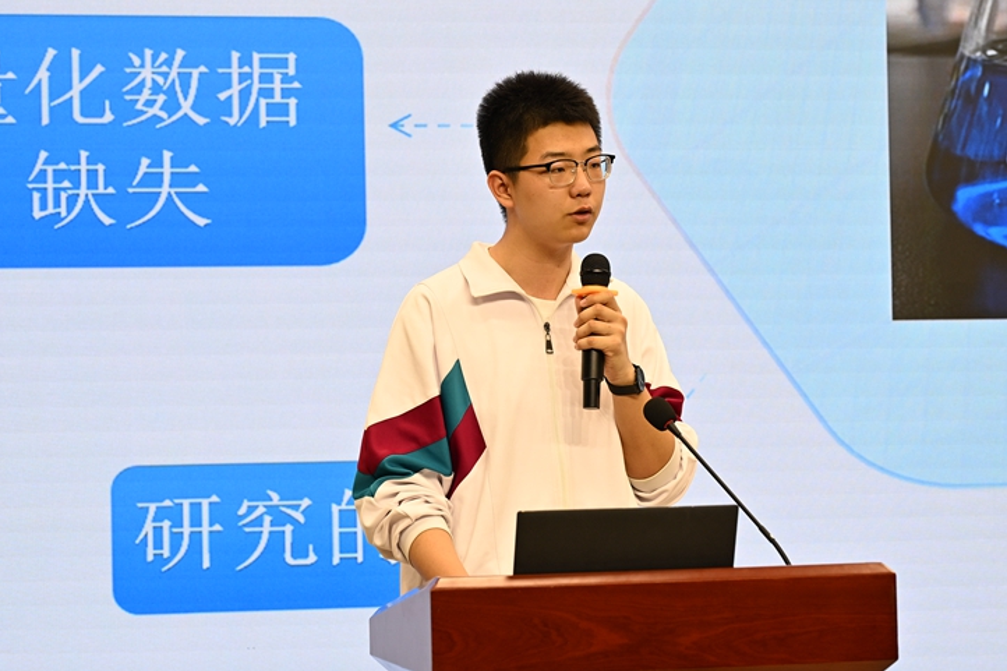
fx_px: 2936
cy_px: 384
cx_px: 513
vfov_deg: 13.0
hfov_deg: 19.5
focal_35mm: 105
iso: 400
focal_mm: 74
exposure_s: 1/200
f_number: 4
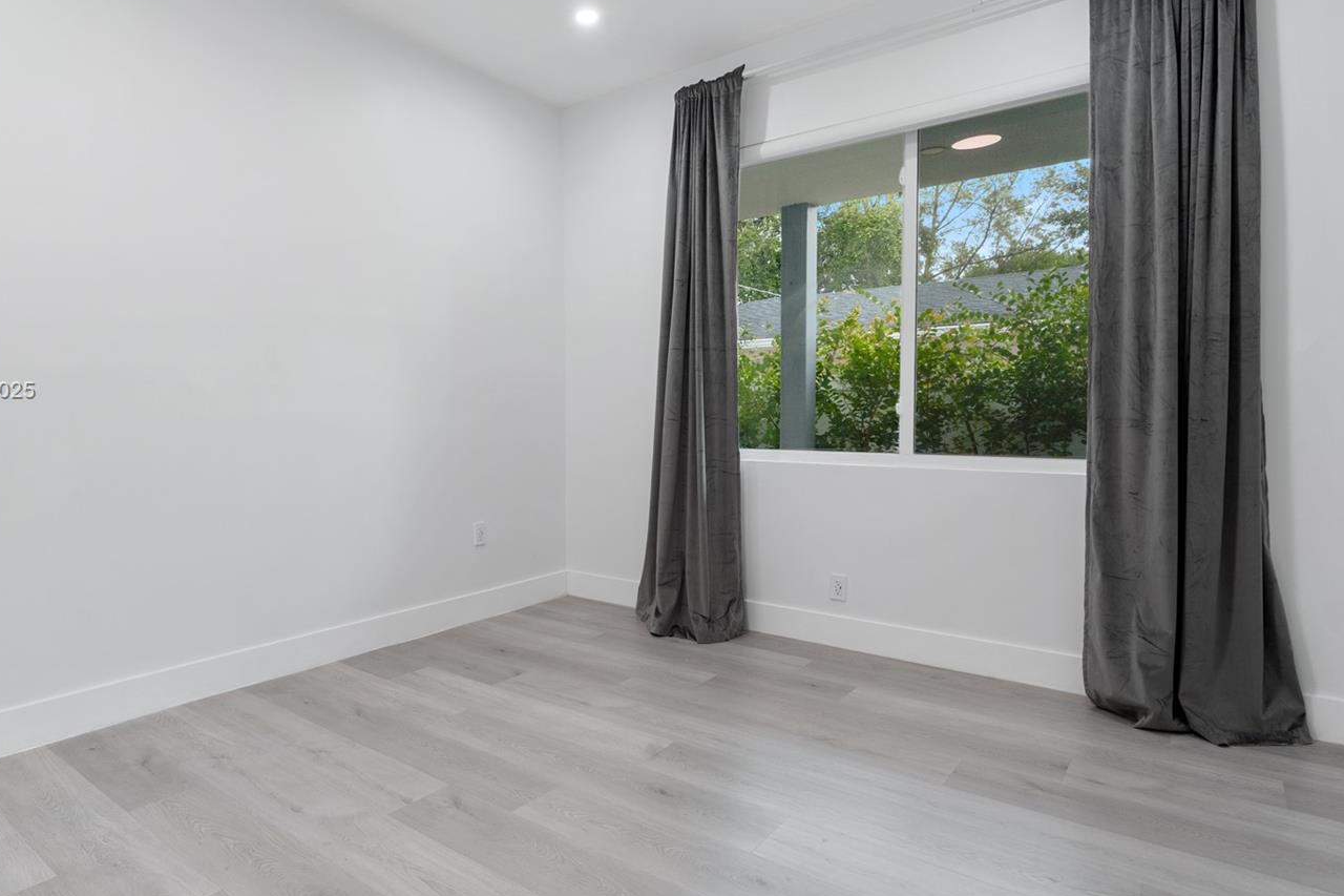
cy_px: 392
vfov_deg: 61.7
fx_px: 747
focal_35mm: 20
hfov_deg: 83.0
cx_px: 539
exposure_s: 1/10
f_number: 9
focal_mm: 16
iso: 800
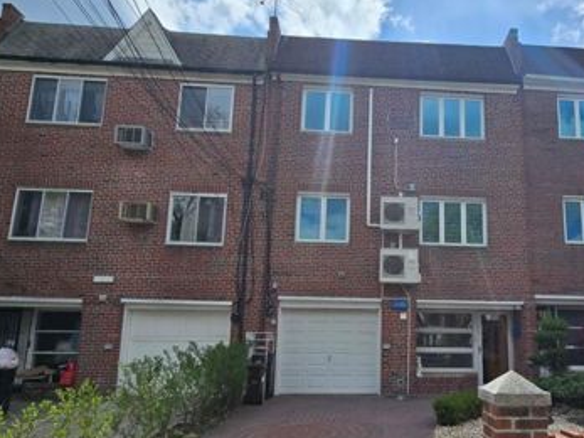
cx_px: 389
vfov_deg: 56.4
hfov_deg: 69.6
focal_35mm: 24
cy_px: 263
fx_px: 405
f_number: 2.2
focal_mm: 2.2
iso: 50
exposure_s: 1/5075
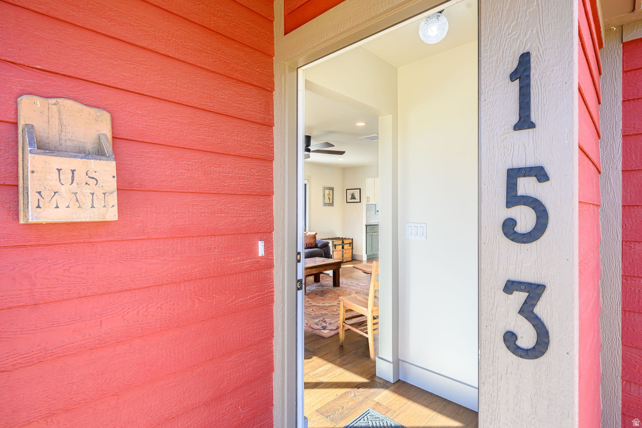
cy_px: 214
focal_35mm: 17
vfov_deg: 70.5
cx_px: 321
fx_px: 303
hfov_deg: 93.3
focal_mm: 17
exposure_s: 1/1000
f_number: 8
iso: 200
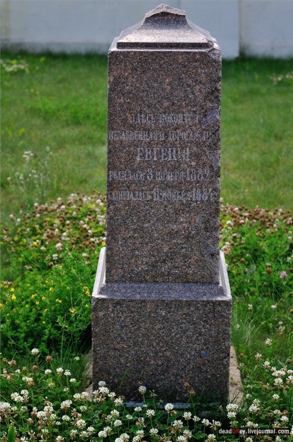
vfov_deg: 27.0
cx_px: 146
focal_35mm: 75
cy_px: 221
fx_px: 919
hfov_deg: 18.1
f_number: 4
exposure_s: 1/800
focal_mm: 50
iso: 250
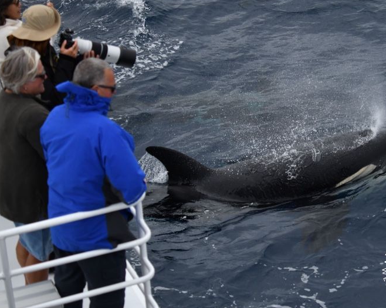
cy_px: 153
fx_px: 1108
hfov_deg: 19.8
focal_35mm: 97
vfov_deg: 15.9
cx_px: 220
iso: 720
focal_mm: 85
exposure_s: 1/8000
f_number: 4.8
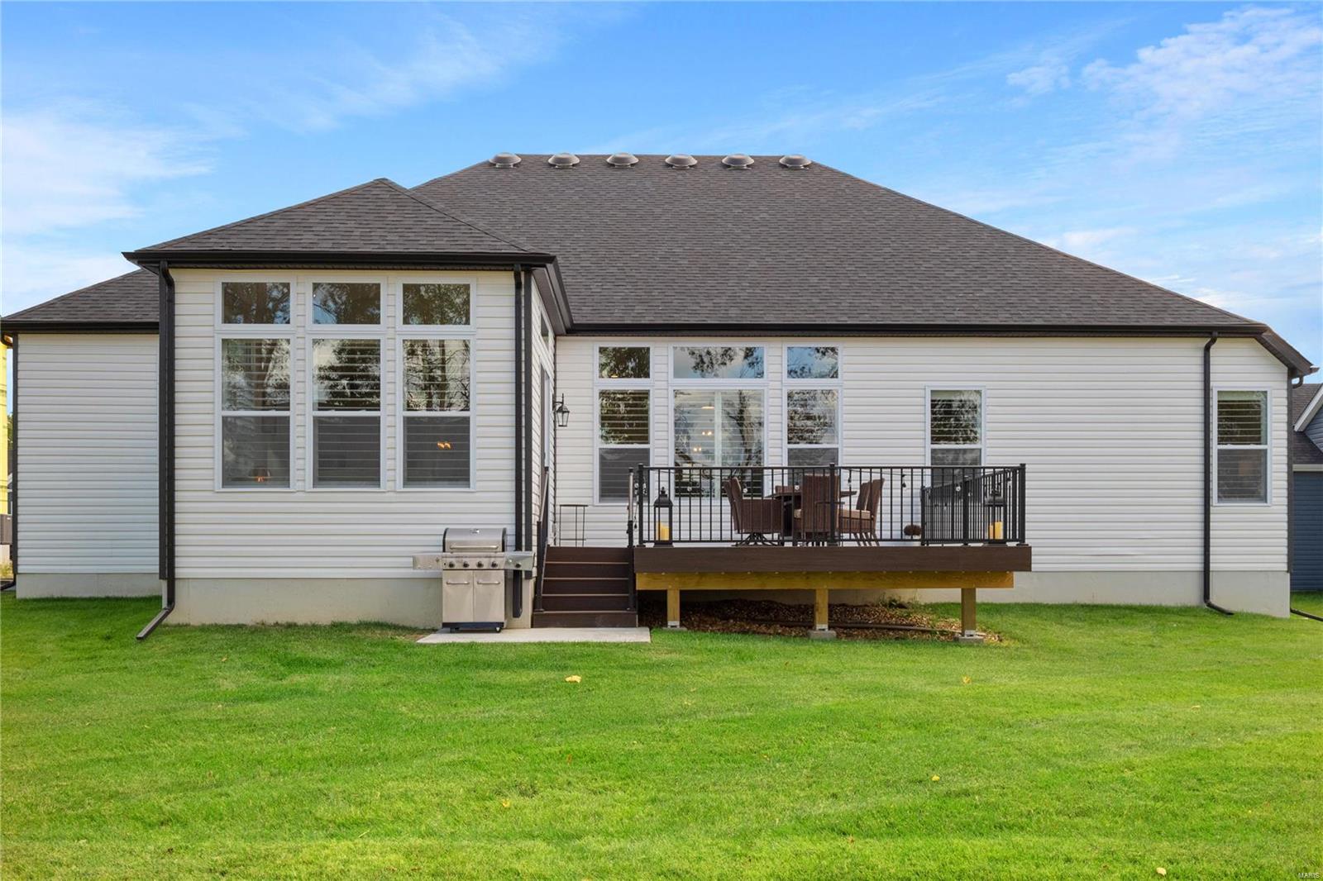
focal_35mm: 32
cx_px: 662
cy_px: 440
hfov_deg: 58.7
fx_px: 1176
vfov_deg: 41.1
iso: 400
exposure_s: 1/160
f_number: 8
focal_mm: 16
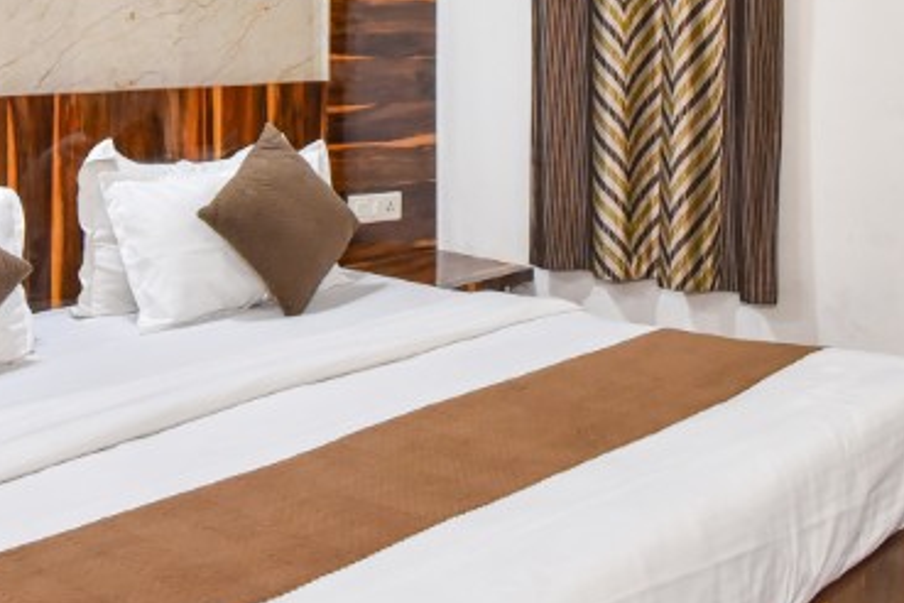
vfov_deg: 27.3
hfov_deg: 41.8
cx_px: 525
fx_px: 1180
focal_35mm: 47
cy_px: 26
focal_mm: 16
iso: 2000
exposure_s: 1/50
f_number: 7.1
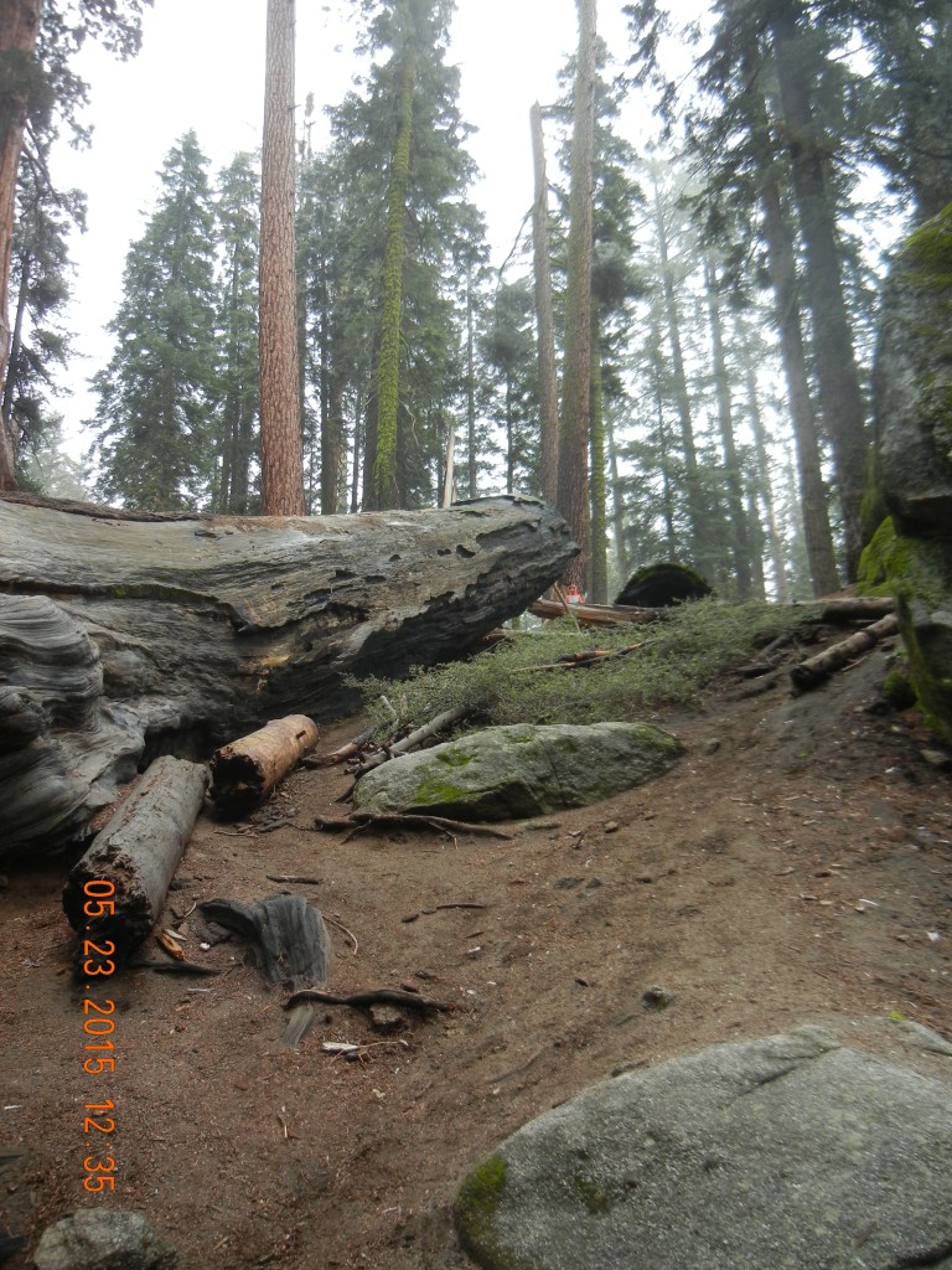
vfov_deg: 60.0
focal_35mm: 30
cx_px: 476
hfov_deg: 46.8
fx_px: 1100
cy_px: 635
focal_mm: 5.4
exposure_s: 1/245
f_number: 3.5
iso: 160
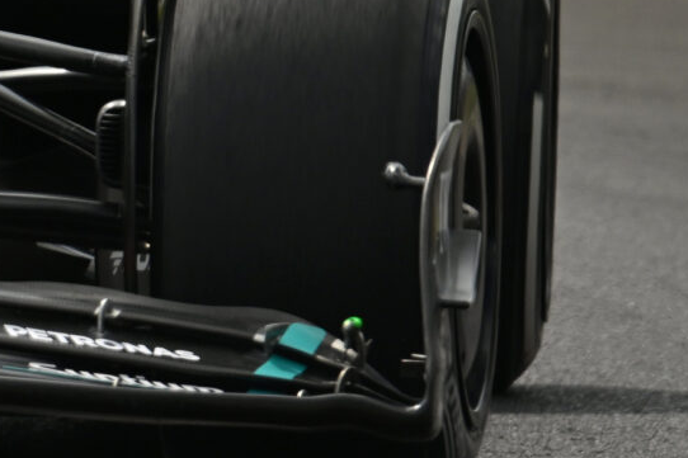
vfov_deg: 0.7
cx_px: -231
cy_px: -121
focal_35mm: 1891
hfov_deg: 1.1
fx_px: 36126
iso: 200
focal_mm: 400
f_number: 4.5
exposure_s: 1/2000
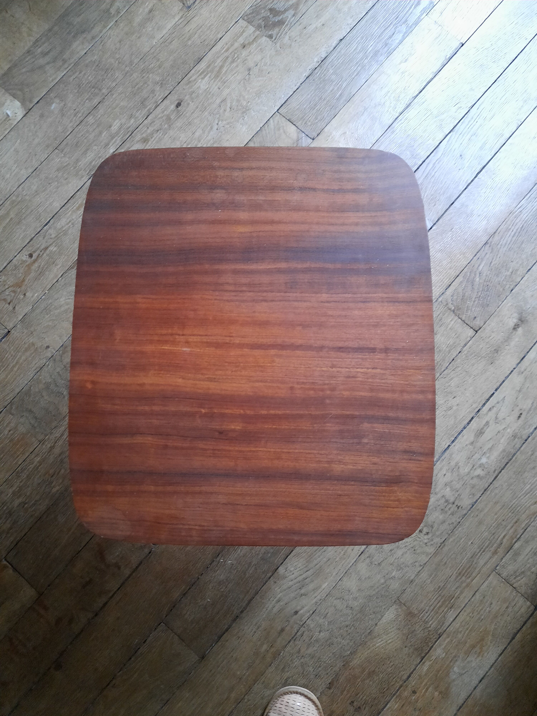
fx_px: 517
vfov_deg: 69.4
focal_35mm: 25
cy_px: 358
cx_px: 268
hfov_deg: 54.9
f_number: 2
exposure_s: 1/20
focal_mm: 4.6
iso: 1000
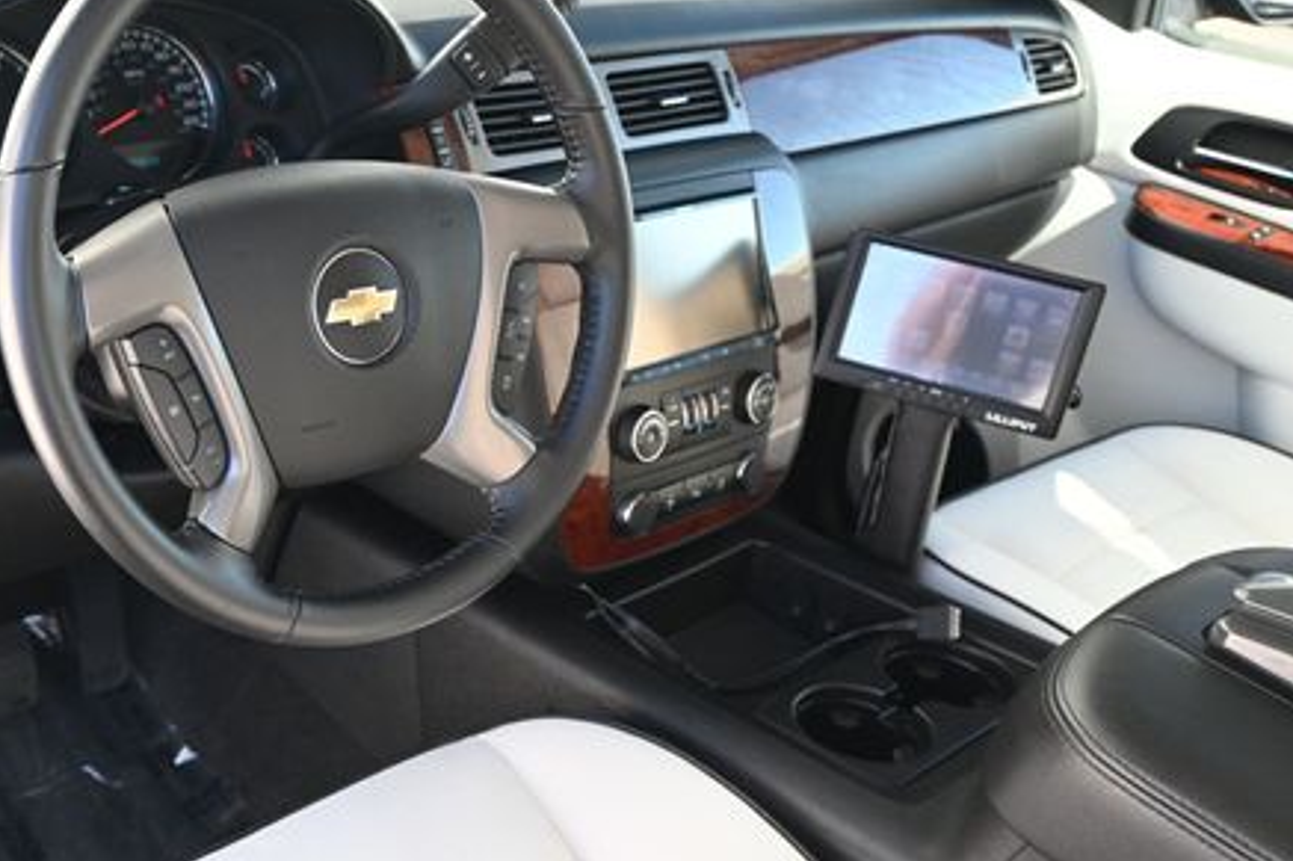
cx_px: 349
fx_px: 1498
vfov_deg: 32.1
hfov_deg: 45.3
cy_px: 456
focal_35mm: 42
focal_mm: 19
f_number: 3.8
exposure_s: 1/200
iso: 400
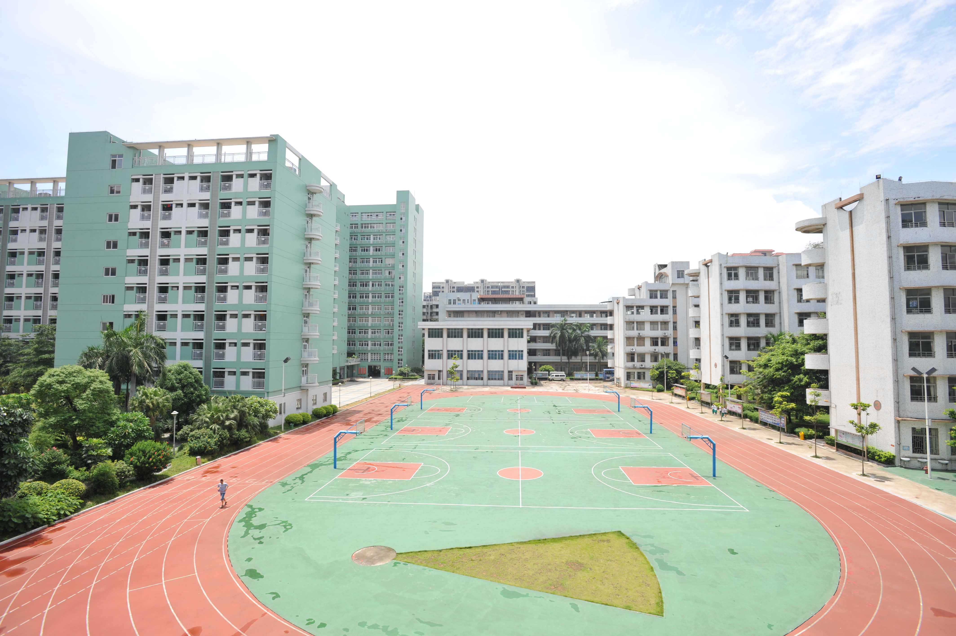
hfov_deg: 93.3
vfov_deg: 70.4
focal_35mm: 17
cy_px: 318
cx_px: 478
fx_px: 451
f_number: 9
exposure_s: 1/320
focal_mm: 17
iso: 200
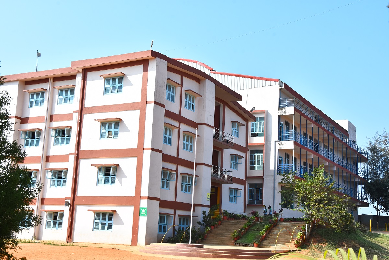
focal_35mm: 48
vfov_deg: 28.1
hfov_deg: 41.1
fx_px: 519
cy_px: 130
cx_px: 194
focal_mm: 32
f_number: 11
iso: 200
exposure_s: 1/160
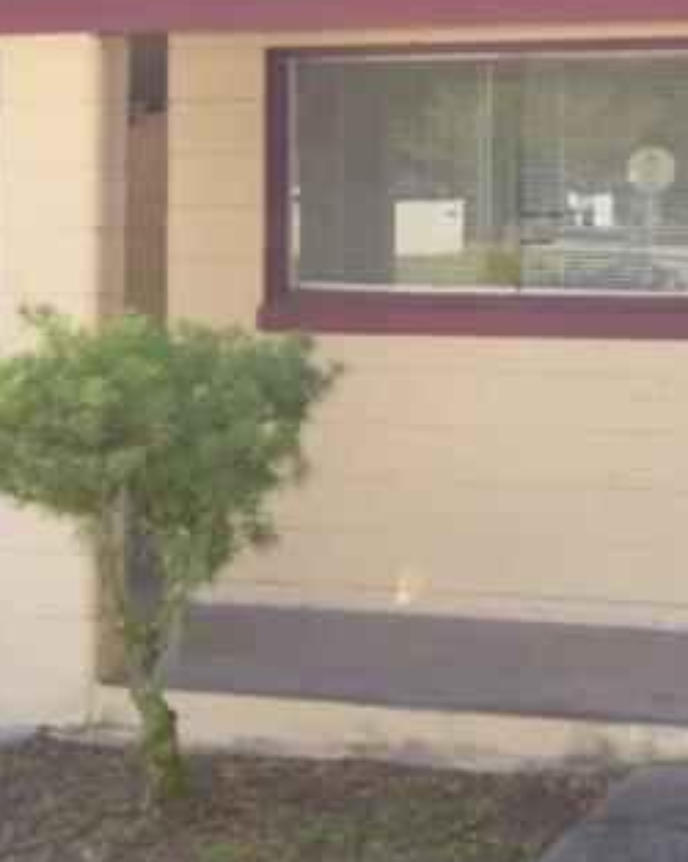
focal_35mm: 72
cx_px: 652
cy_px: 151
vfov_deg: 25.9
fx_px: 1834
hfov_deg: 20.7
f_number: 3.5
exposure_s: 1/200
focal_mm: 10
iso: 110
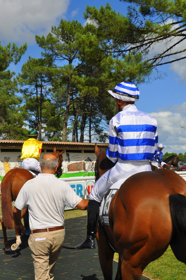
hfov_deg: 25.0
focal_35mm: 54
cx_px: 93
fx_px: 420
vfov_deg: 36.9
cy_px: 140
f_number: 16
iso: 200
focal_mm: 36
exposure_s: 1/200
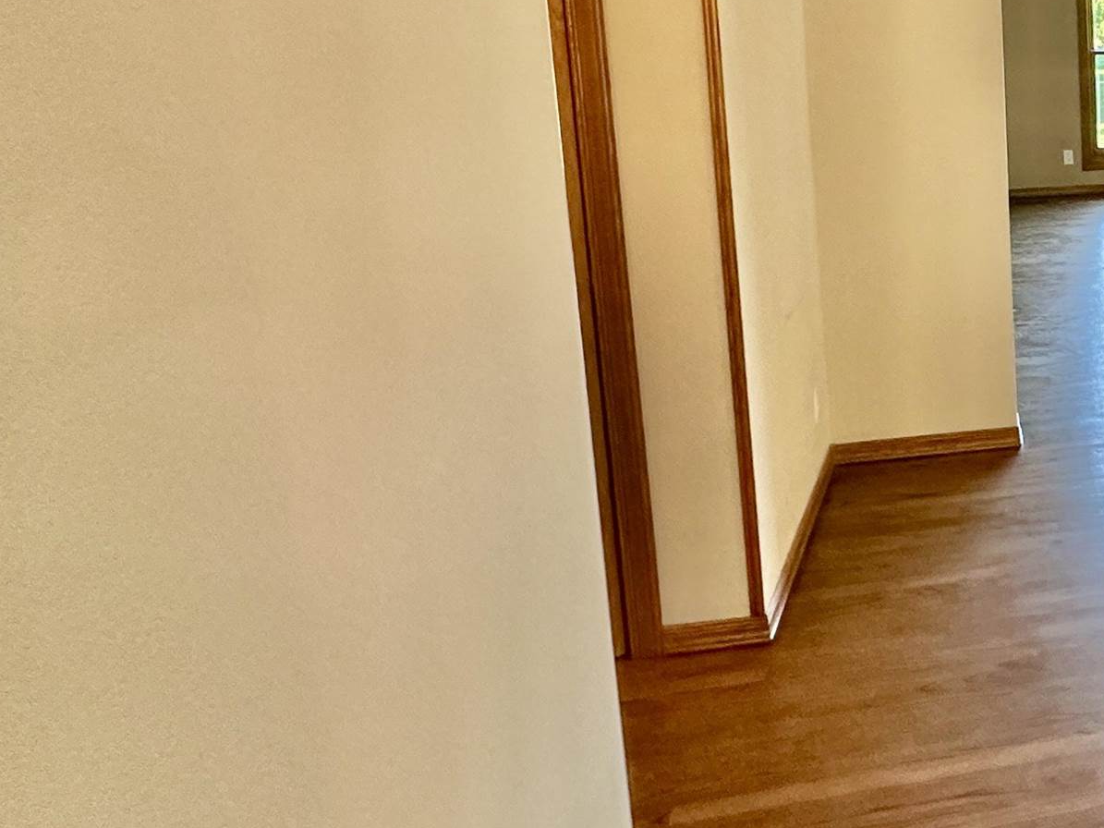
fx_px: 1148
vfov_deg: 38.2
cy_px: 164
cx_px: 1308
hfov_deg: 38.6
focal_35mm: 36
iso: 250
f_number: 2.2
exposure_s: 1/120
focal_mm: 2.22
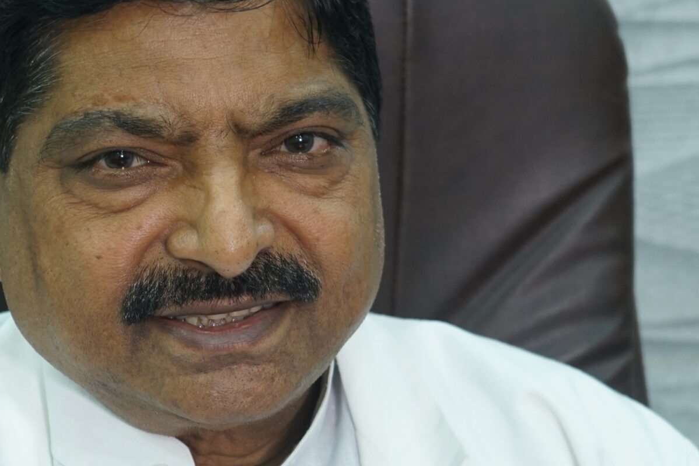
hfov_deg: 14.5
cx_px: 224
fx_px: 2738
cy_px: 292
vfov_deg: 9.7
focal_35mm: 141
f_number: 5.6
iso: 800
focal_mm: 66
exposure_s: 1/30
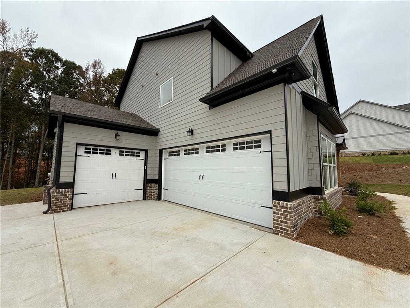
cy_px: 154
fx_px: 166
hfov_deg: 102.1
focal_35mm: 14
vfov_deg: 85.7
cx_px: 205
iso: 50
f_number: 2.2
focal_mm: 2.22
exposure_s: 1/638
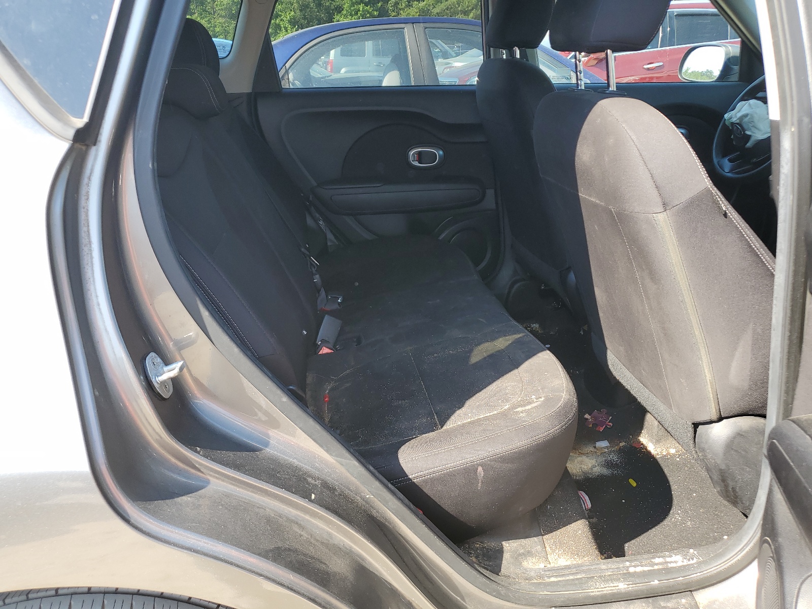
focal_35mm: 26
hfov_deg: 67.3
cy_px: 304
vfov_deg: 53.1
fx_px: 610
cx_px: 406
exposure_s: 1/385
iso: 50
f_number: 1.5
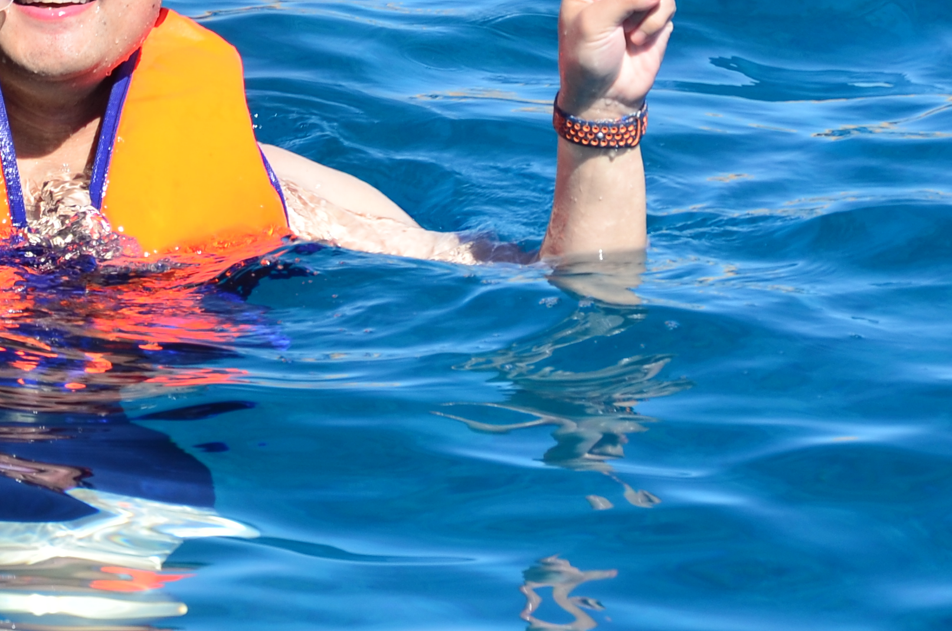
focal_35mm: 449
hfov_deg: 4.6
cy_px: -198
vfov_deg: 3.0
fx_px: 11851
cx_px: 37
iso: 100
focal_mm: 98
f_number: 5.6
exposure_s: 1/400
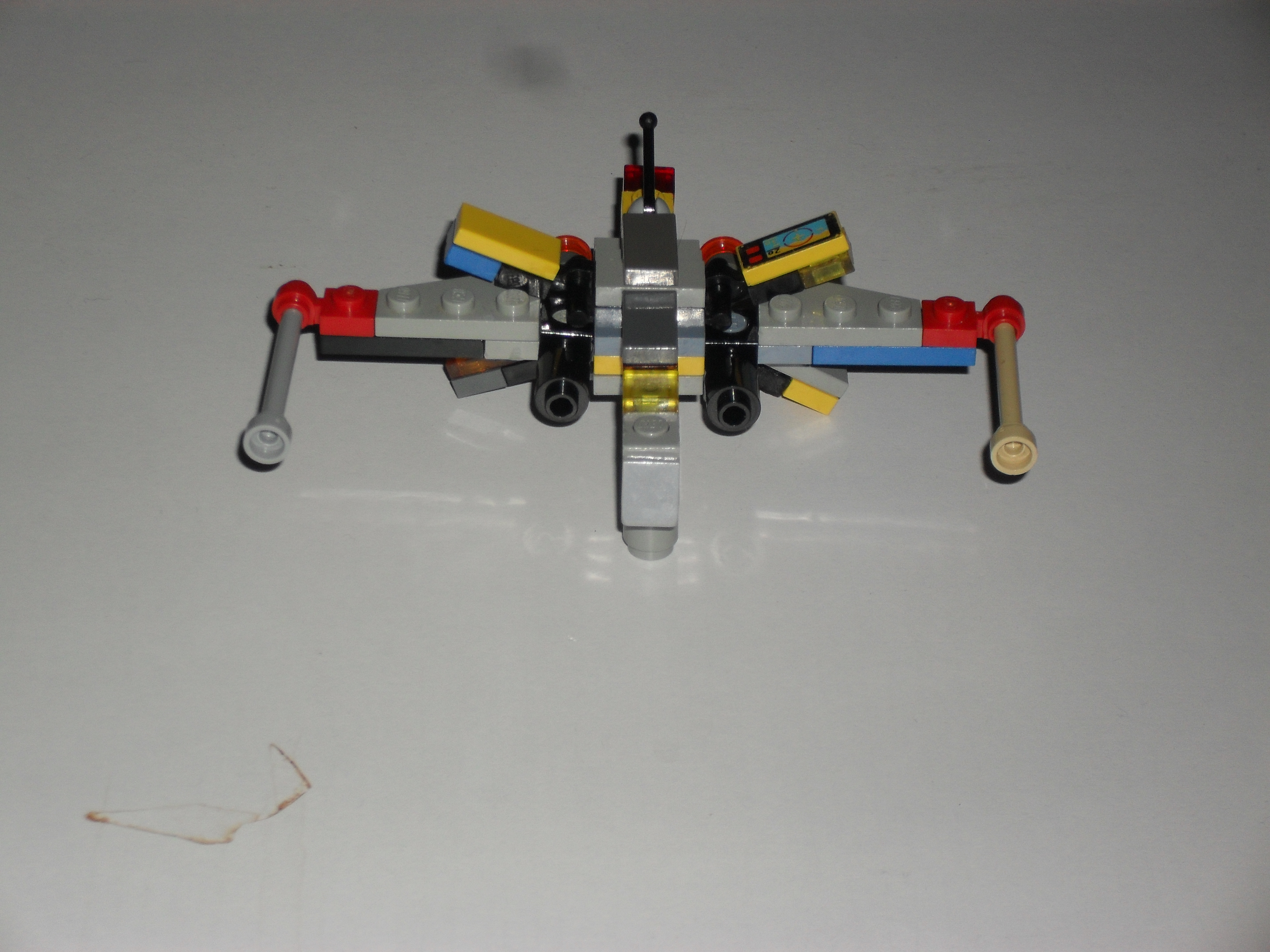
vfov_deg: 14.1
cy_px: 476
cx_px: 635
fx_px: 3852
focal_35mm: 105
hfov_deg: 18.7
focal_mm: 18.9
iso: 100
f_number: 5.8
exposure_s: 1/60
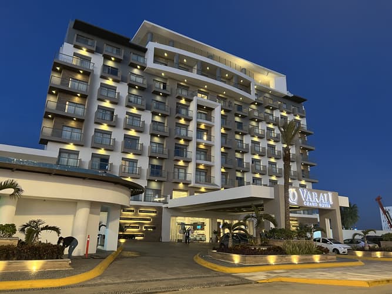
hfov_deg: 67.3
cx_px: 196
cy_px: 147
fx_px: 294
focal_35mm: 26
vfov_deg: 53.0
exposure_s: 1/40
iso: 640
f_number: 1.5
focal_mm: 5.7
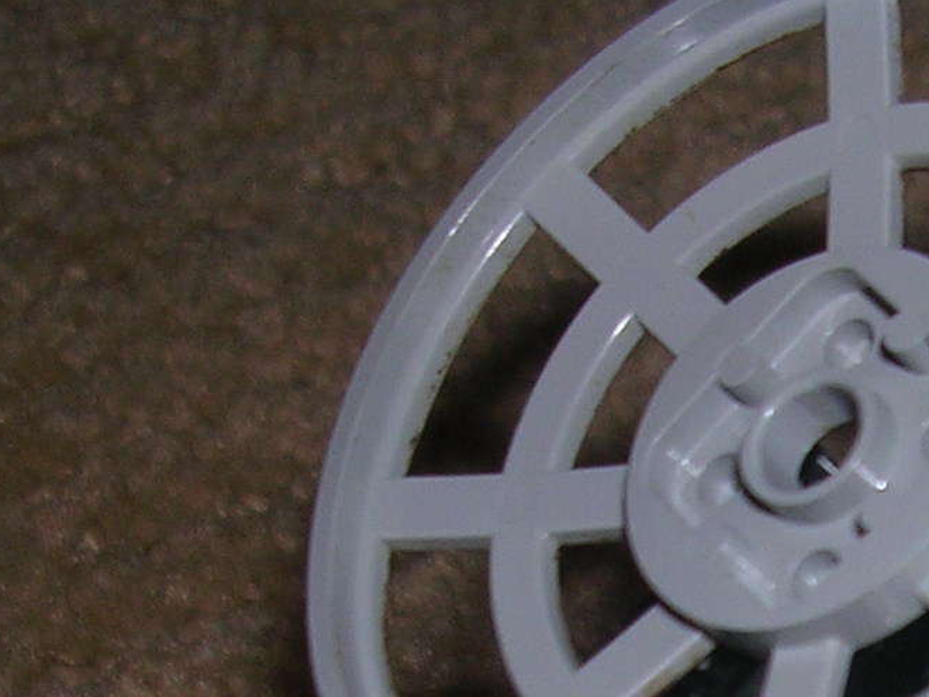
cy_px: 1057
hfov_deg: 15.7
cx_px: 1268
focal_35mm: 118
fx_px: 3167
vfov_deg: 12.0
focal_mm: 5.8
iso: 50
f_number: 2.8
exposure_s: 1/60.1
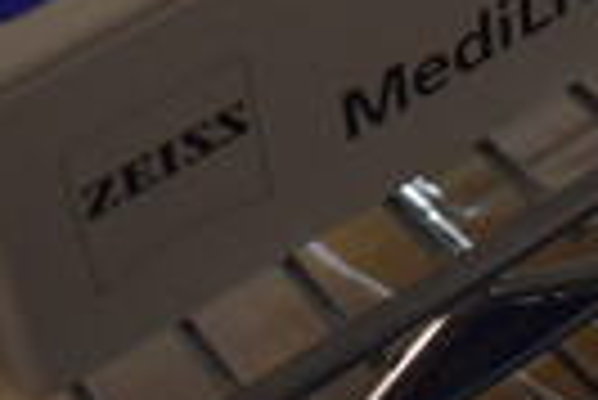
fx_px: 2062
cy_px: -387
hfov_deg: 16.5
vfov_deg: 10.3
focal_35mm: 124
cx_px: 279
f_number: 3.5
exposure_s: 1/250
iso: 800
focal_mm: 18
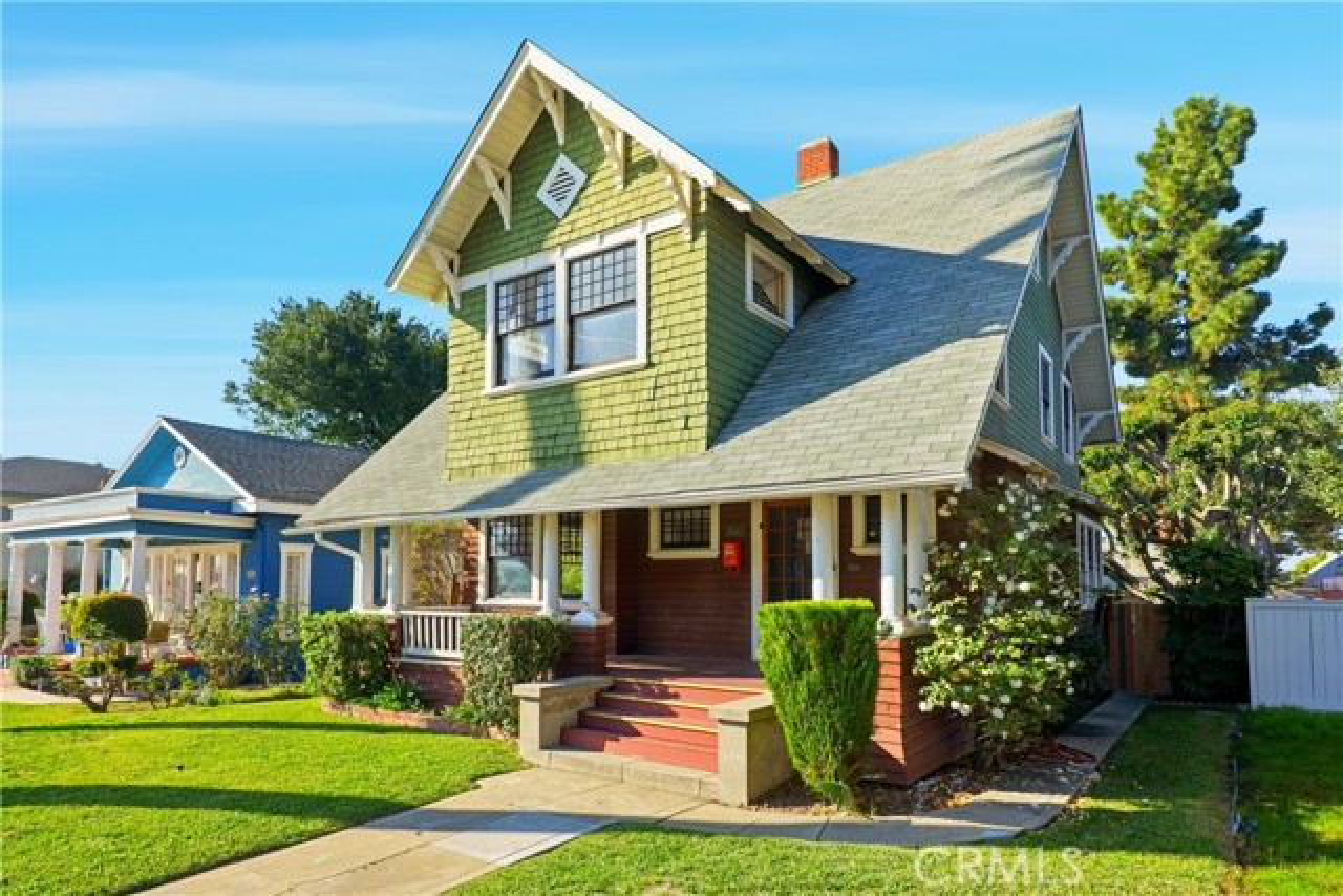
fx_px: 746
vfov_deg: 62.0
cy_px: 448
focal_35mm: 20
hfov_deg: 84.0
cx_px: 672
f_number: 8
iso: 320
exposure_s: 1/2500
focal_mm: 20
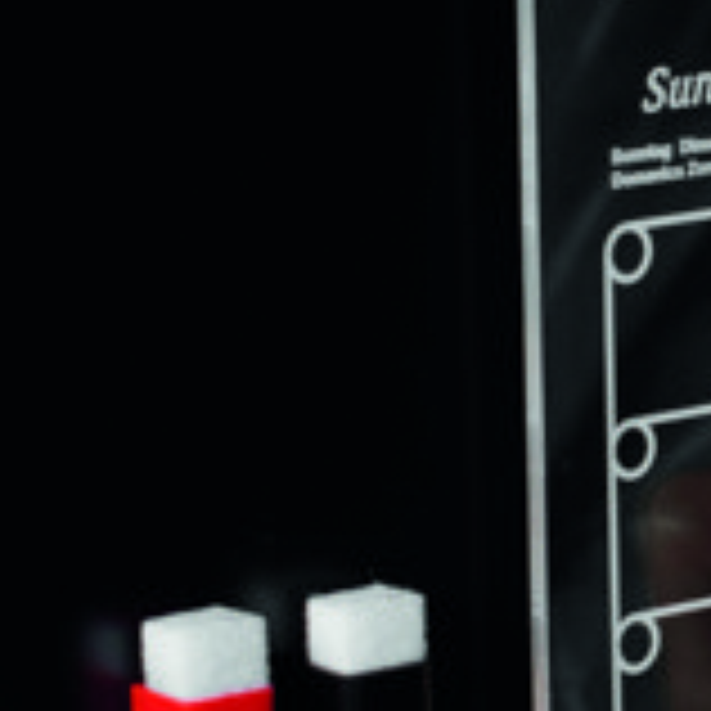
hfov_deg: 6.3
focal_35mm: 275
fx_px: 6390
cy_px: 405
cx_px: 1048
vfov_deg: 6.4
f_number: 13
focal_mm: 85
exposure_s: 1/125
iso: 200
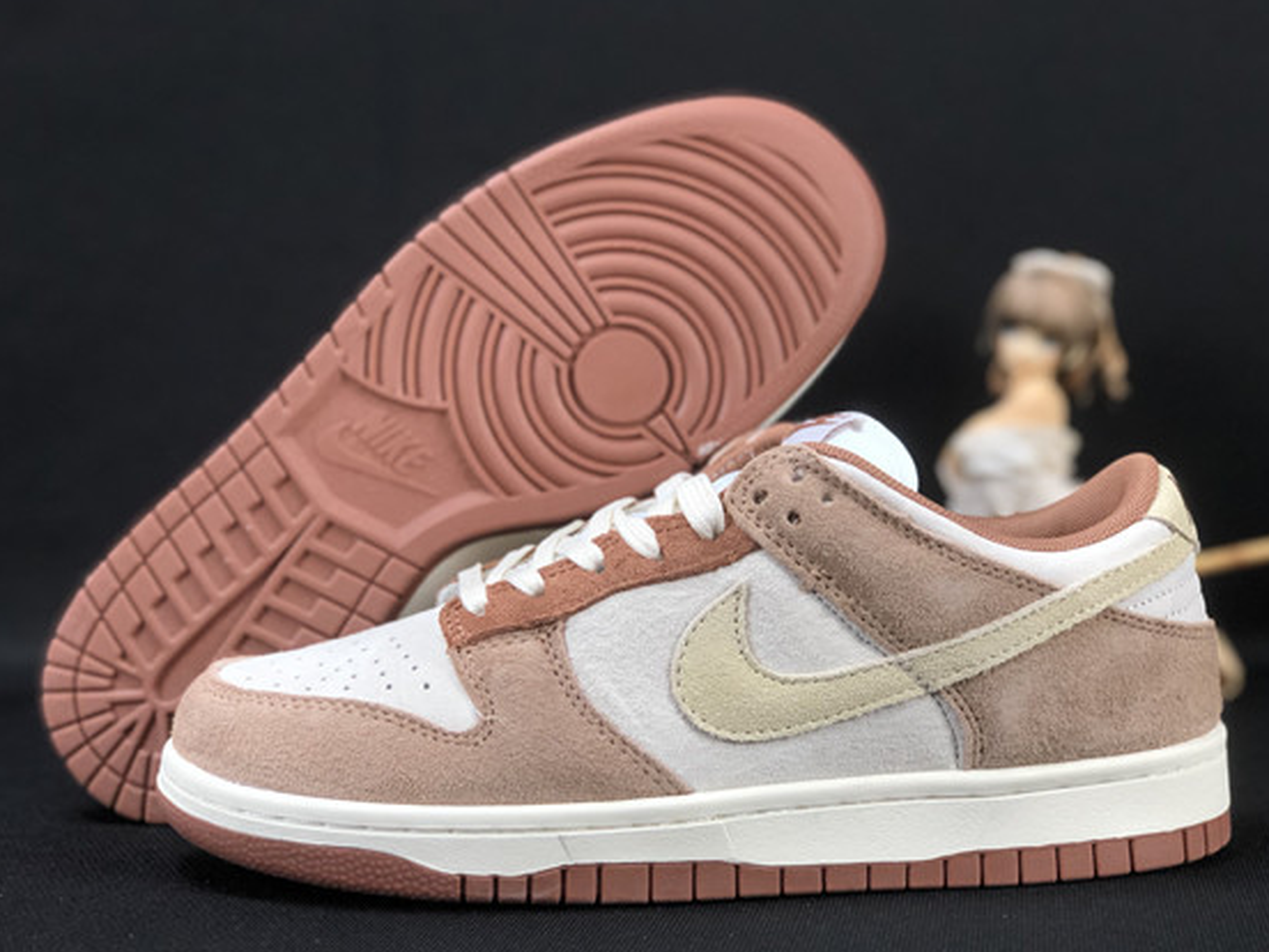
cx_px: 623
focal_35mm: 62
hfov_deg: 31.2
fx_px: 2273
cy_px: 494
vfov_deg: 23.6
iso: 40
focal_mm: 6.6
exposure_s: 1/30
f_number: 2.8
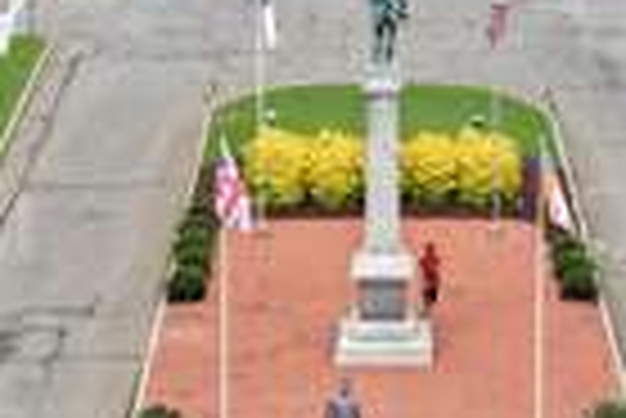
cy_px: -130
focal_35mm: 145
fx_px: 2524
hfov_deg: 14.1
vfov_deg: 9.3
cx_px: 383
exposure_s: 1/640
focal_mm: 14.45
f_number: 2.8
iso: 160
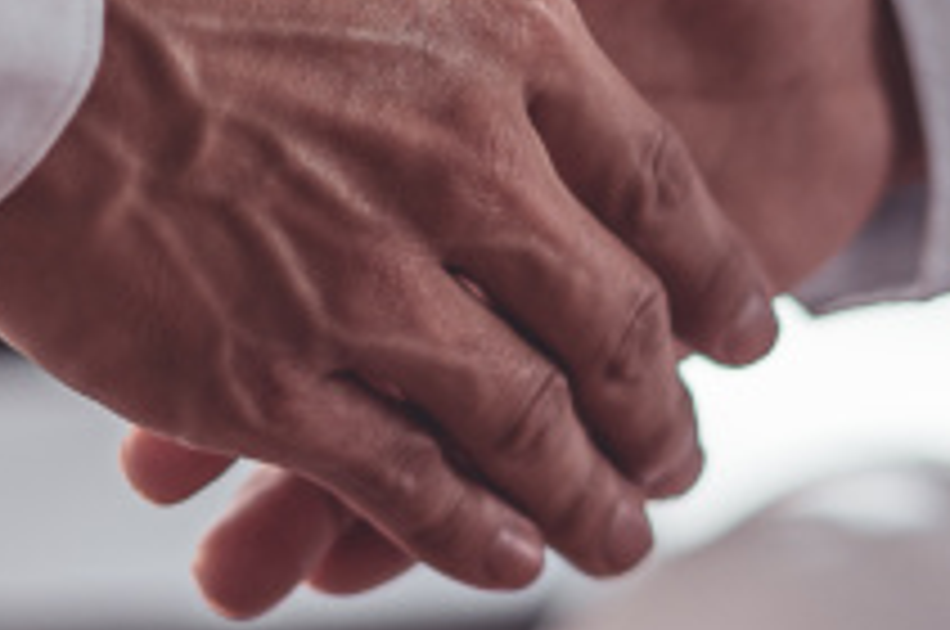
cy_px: 65
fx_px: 6403
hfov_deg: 8.5
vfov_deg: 5.6
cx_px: 585
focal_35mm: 243
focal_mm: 50
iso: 100
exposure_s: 1/320
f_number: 1.8
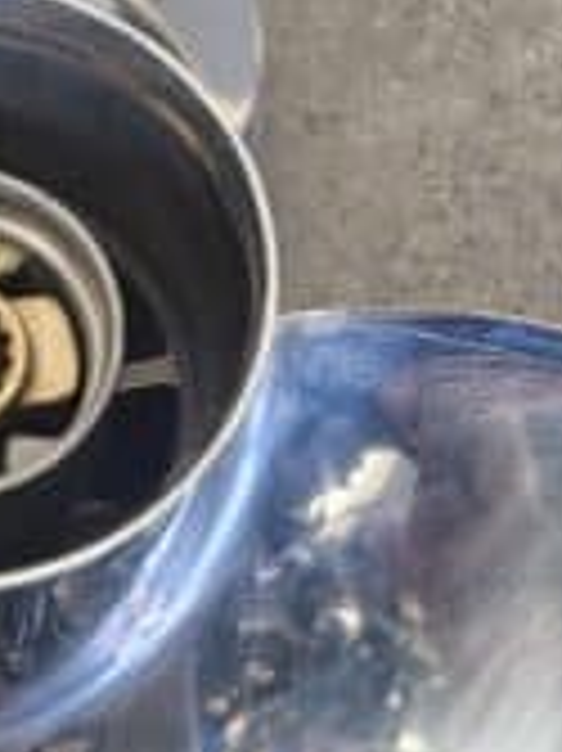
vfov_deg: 21.3
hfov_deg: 15.8
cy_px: 484
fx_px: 1994
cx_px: 31
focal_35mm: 92
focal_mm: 6.4
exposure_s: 1/120
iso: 250
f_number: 1.8
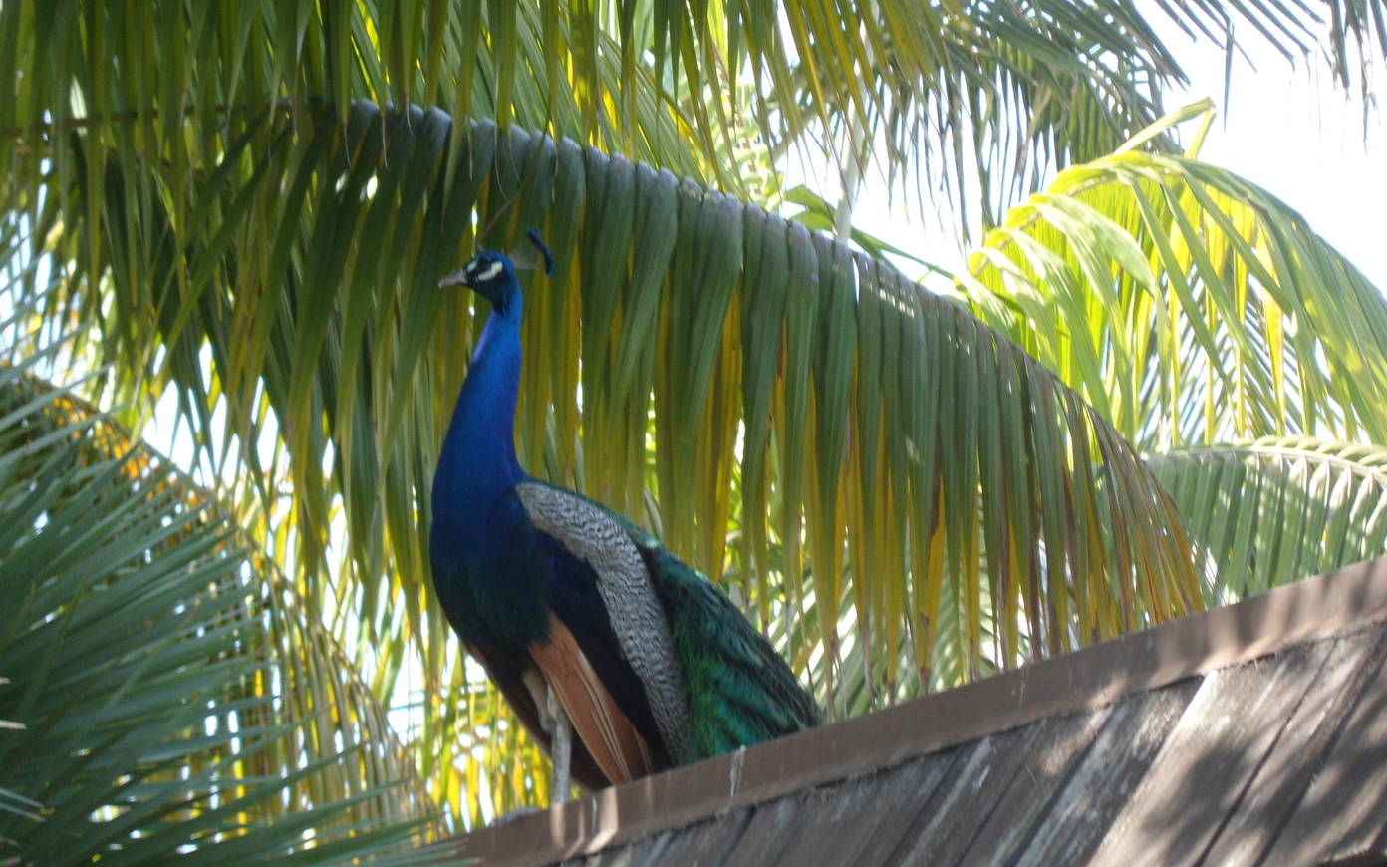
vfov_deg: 4.0
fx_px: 12436
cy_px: 437
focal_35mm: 329
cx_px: 606
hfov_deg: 6.4
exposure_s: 1/60
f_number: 5.9
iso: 80
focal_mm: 46.8
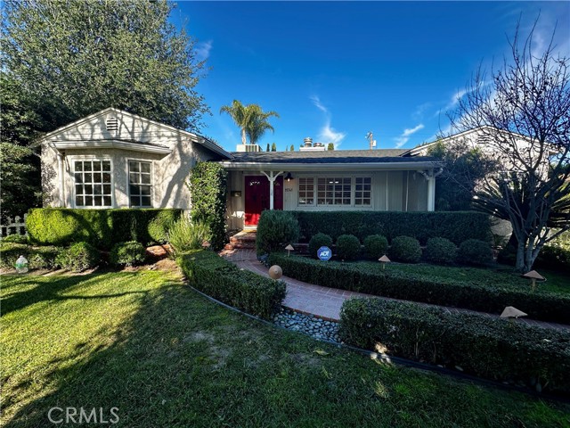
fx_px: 231
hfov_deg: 102.1
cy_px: 214
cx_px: 285
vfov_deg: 85.7
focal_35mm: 14
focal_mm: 2.22
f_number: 2.2
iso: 40
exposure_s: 1/364
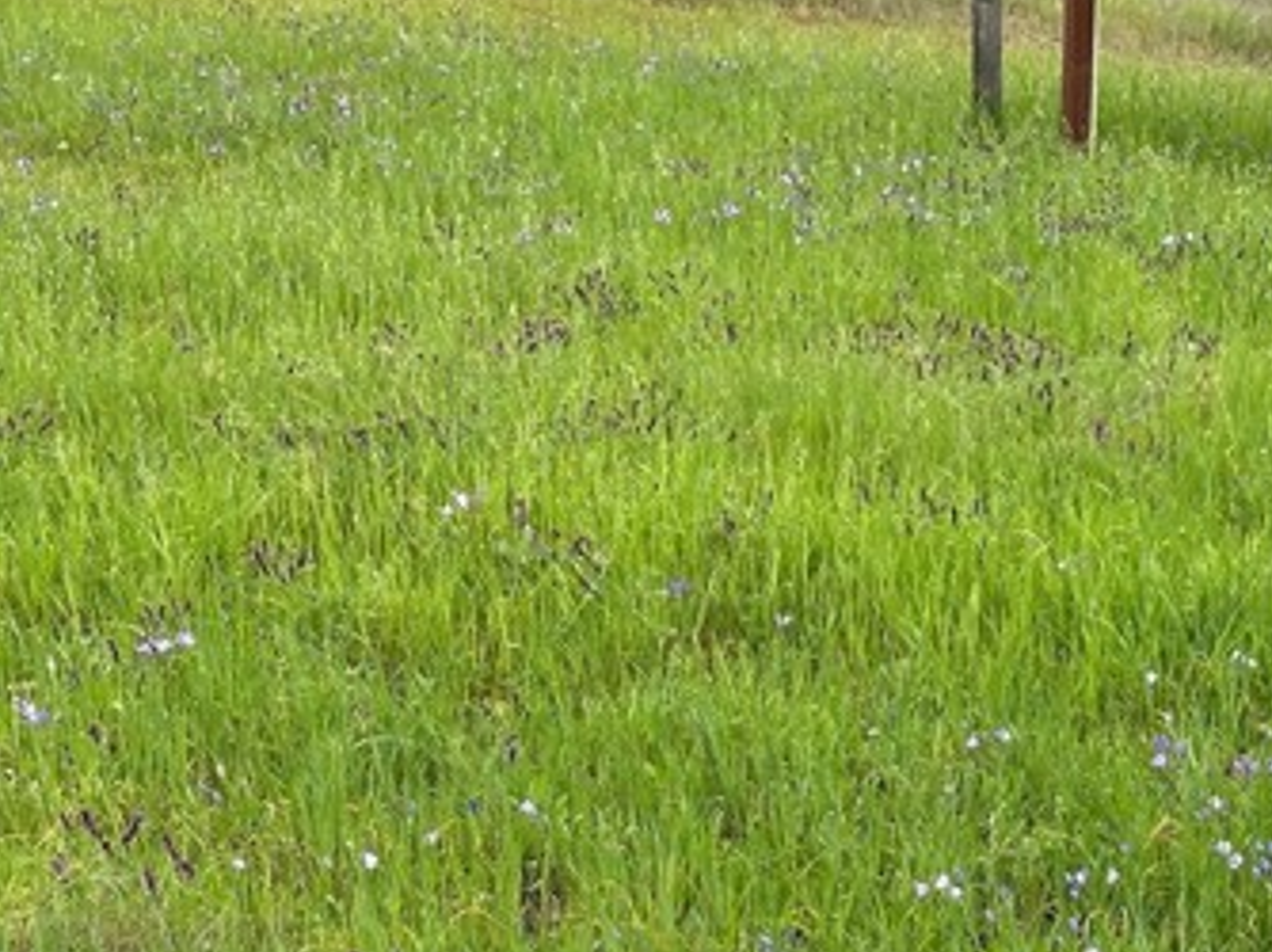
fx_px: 3378
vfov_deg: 16.0
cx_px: 834
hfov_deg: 21.3
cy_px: 354
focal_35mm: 92
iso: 64
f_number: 1.78
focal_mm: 6.86
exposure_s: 1/587
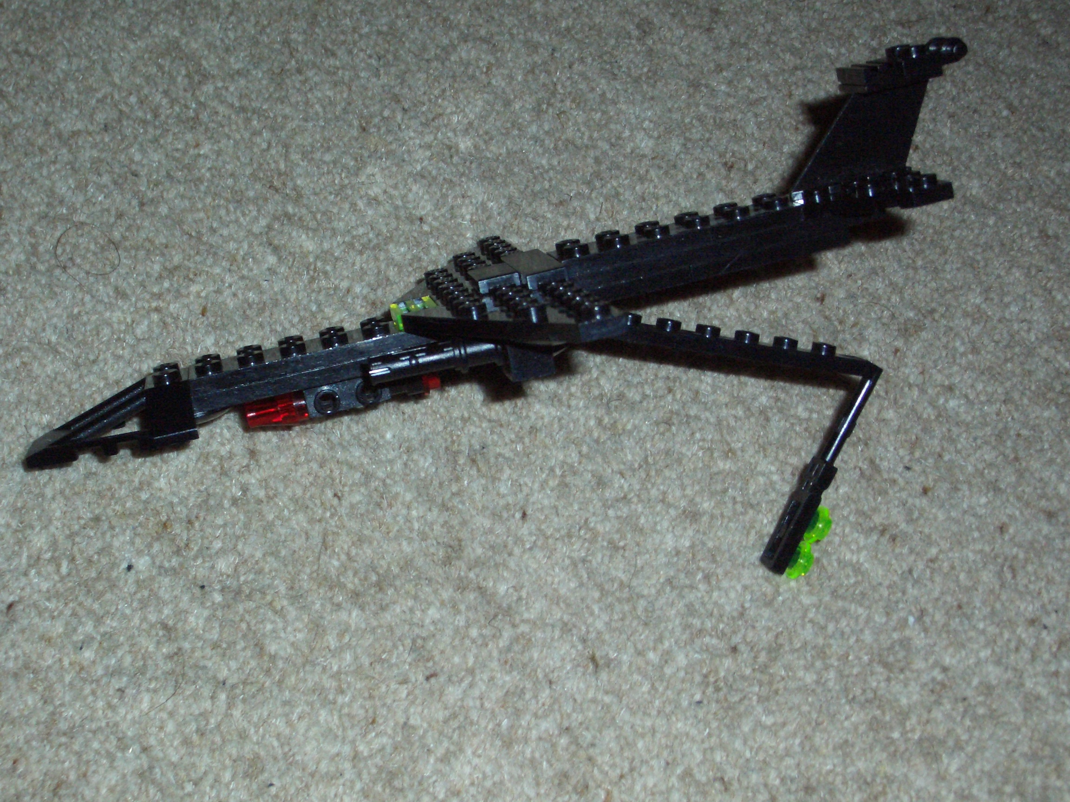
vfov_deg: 23.7
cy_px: 401
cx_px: 535
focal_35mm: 62
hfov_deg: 31.2
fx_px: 1916
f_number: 5.6
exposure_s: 1/60
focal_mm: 10.2
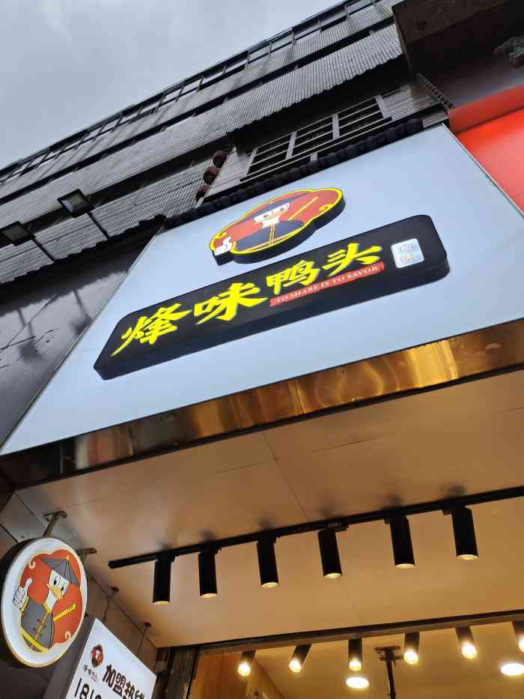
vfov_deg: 76.4
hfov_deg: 61.1
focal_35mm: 22
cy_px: 350
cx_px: 262
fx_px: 444
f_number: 1.79
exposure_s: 1/120
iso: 57
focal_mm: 4.71
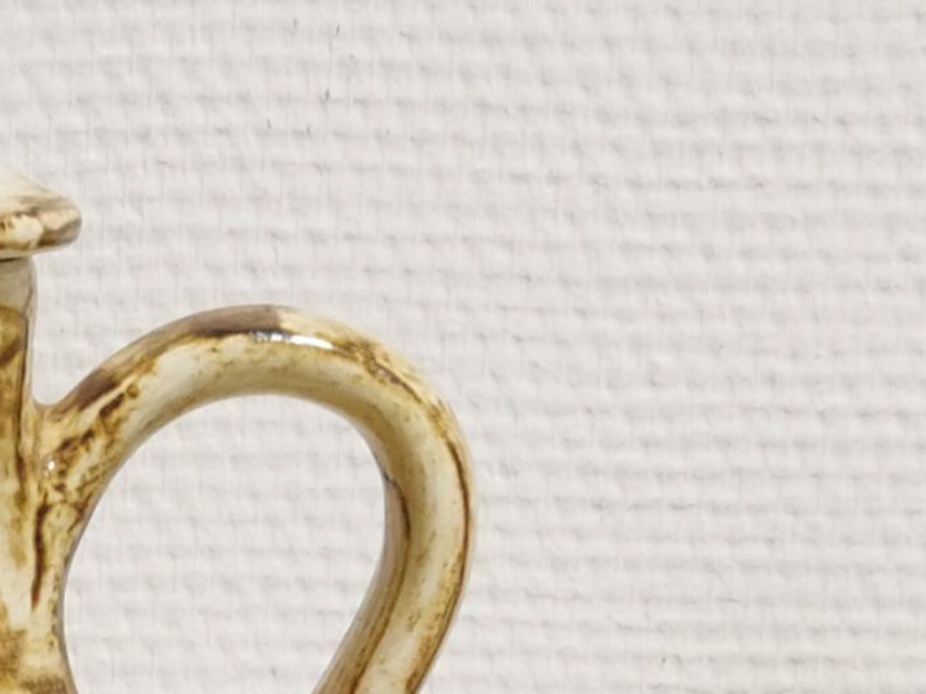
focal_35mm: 138
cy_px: 1336
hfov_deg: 13.6
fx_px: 3690
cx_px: -390
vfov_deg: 10.0
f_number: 1.8
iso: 160
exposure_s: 1/50
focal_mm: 5.58
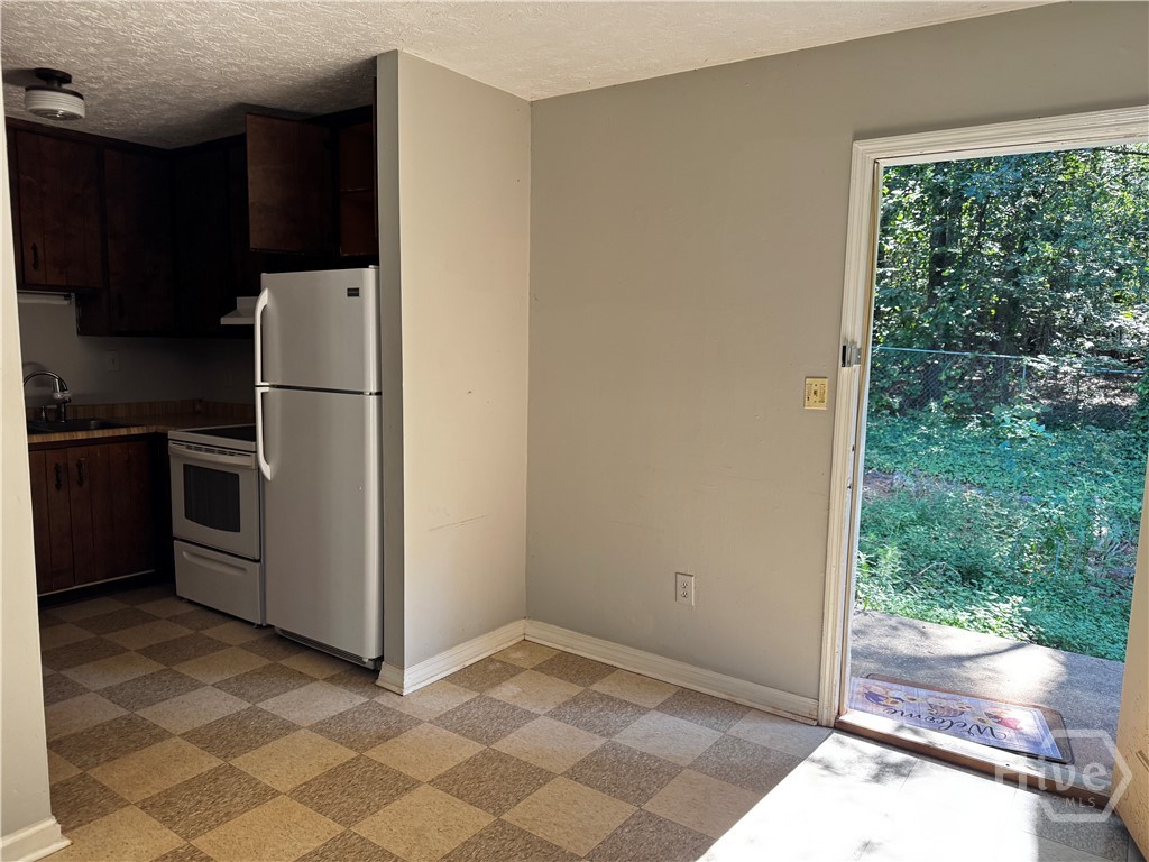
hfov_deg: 71.6
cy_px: 431
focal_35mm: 24
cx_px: 574
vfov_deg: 56.8
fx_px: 797
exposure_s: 1/107
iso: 200
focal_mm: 6.76
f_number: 1.78
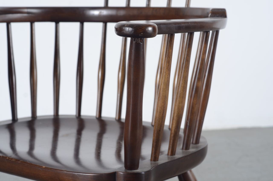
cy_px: 90
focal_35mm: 75
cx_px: 136
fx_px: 568
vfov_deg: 18.1
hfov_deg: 27.0
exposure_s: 1/125
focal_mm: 50
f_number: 5.6
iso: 100
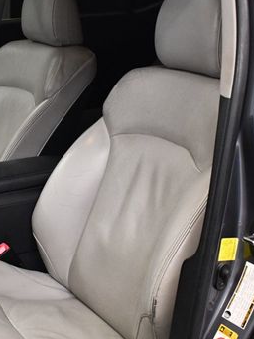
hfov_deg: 22.5
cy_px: 187
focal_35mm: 65
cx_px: 82
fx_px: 636
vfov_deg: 29.8
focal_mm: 18
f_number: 3.5
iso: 2200
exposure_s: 1/125
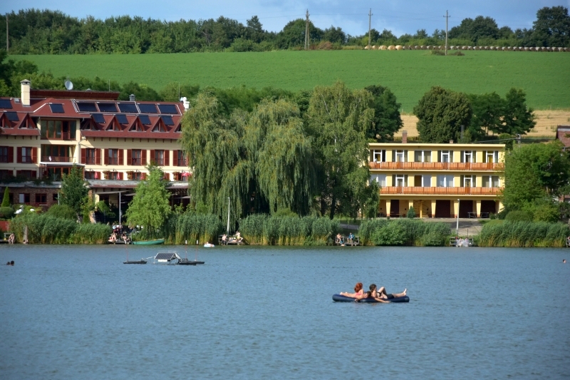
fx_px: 2493
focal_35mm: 158
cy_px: 190
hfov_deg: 13.0
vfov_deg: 8.7
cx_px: 285
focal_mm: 105
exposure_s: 1/3200
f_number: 5.6
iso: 400
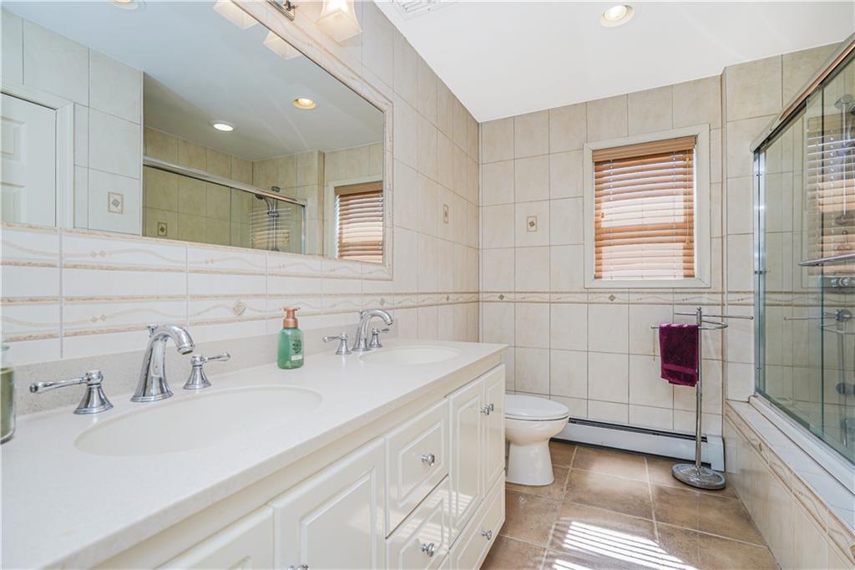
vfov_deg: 73.7
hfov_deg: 96.8
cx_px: 428
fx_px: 380
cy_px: 285
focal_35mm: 16
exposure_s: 1/40
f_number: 4.5
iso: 50
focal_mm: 16
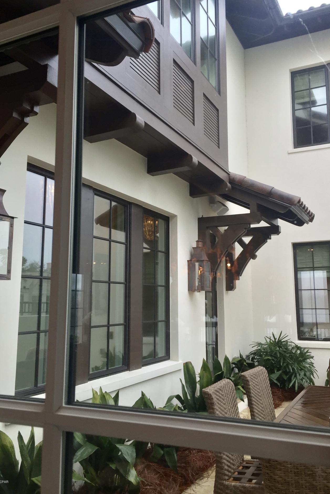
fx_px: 440
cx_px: 184
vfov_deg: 58.7
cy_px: 236
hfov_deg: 41.1
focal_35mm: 32
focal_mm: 4.15
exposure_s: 1/120
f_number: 2.2
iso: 50
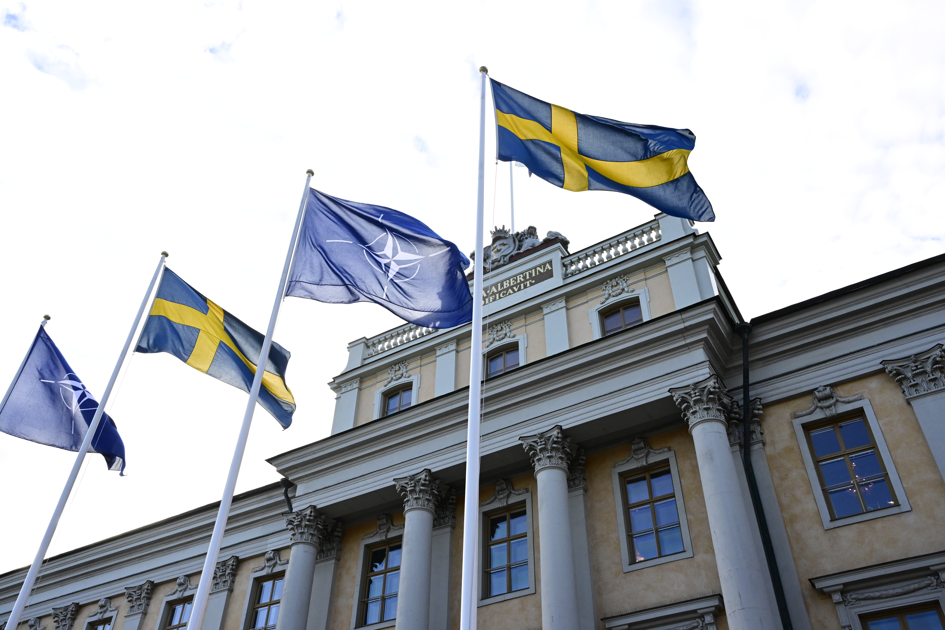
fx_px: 801
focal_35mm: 30
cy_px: 315
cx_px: 472
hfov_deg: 61.1
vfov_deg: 43.0
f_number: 9
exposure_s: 1/1000
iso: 1600
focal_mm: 30.5
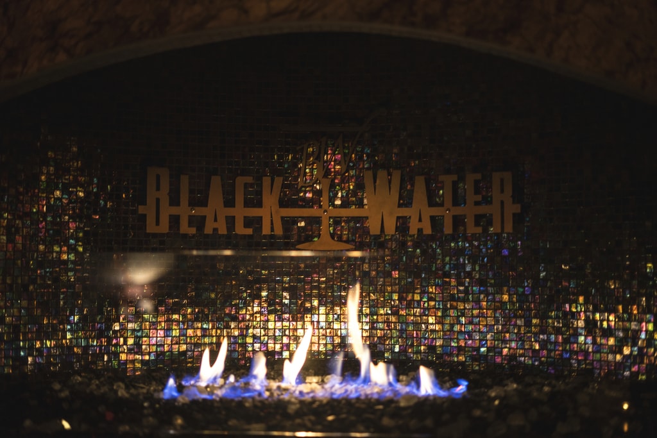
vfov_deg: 27.0
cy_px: 219
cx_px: 328
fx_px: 913
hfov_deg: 39.6
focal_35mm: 50
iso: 640
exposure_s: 1/20
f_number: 1.8
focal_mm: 50
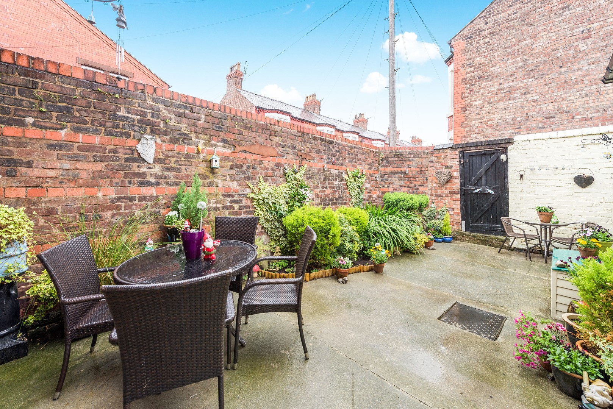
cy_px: 204
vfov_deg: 81.3
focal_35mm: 14
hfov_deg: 104.2
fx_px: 238
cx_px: 306
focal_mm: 14
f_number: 5.6
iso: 200
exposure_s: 1/125
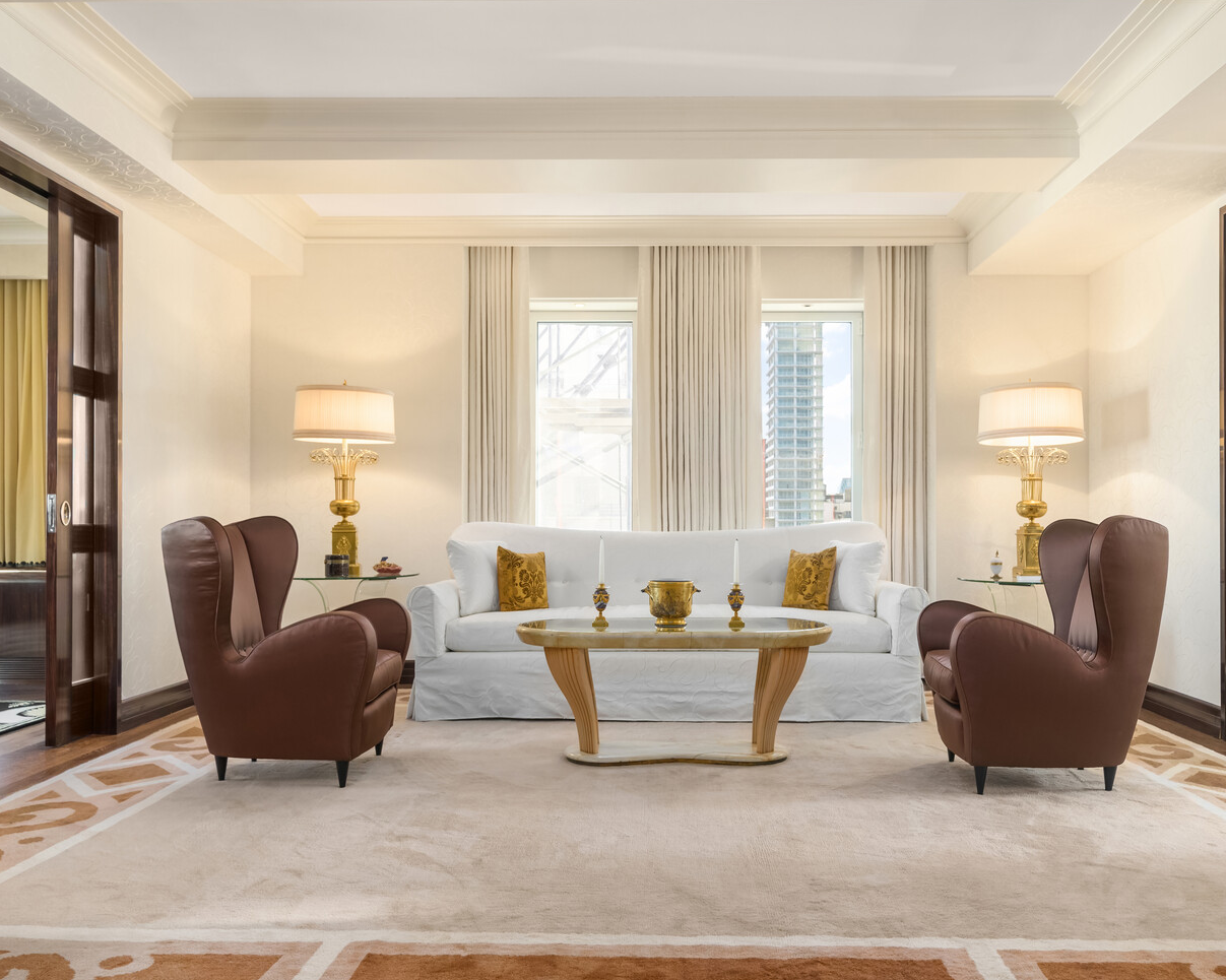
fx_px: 1016
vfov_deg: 51.5
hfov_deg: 62.1
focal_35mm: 28
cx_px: 671
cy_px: 496
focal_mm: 24
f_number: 7.1
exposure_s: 1/2
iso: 125
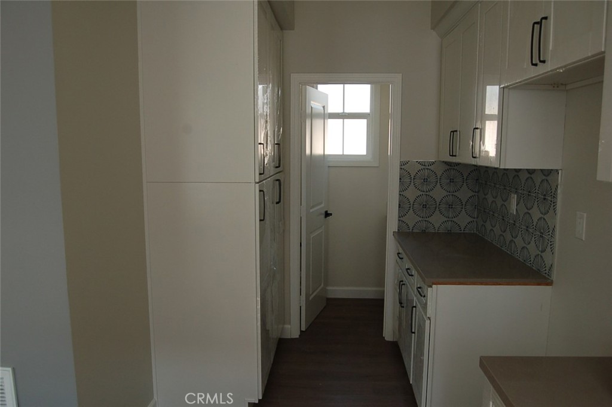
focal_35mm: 27
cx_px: 306
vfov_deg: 47.8
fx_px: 458
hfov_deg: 67.4
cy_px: 204
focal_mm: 18
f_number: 5.6
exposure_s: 1/125
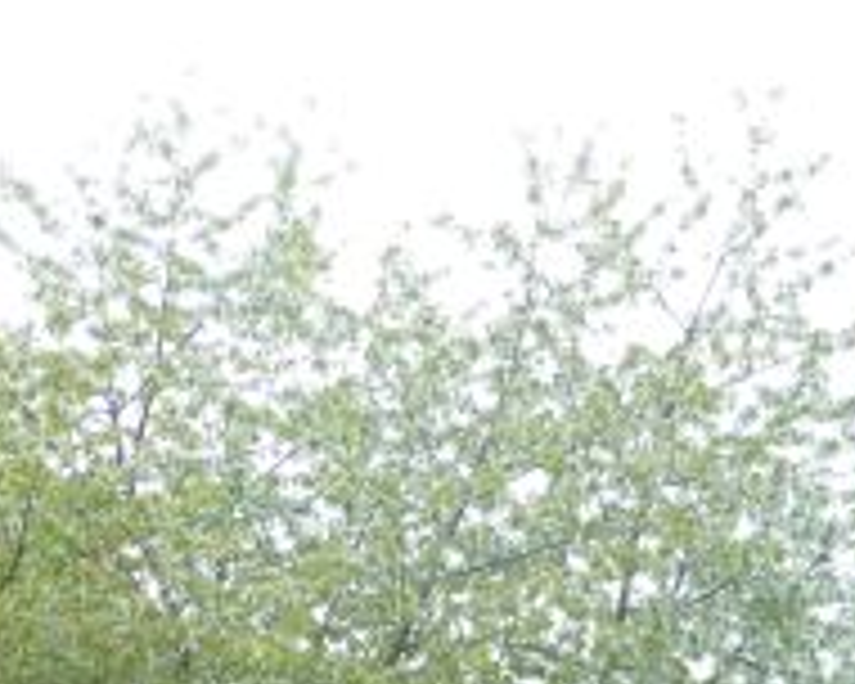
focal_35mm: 119
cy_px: 1080
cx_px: 652
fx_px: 3011
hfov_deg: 16.1
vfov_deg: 12.2
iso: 100
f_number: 3.7
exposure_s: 1/80
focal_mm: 6.1
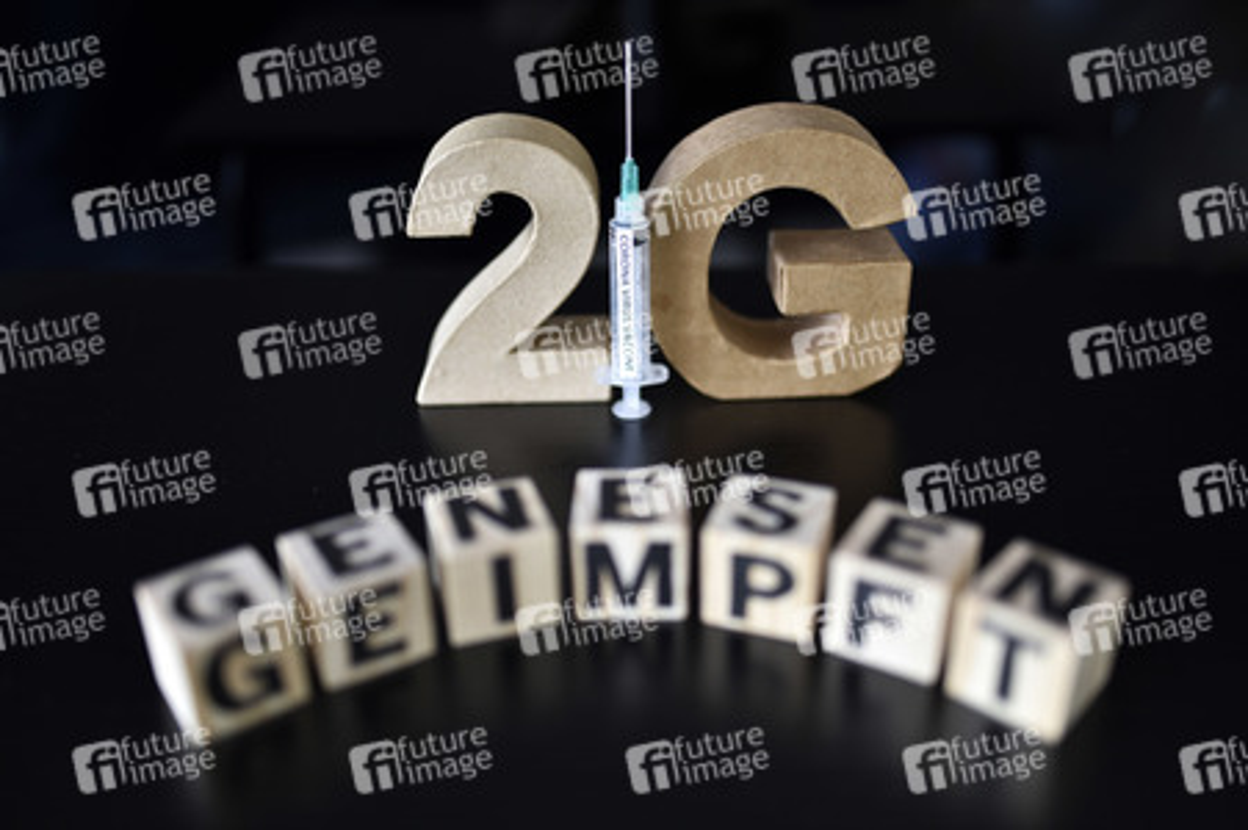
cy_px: 415
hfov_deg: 54.5
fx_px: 1212
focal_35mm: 35
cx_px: 624
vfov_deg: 37.8
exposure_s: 1/40
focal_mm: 35
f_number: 1.4
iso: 100
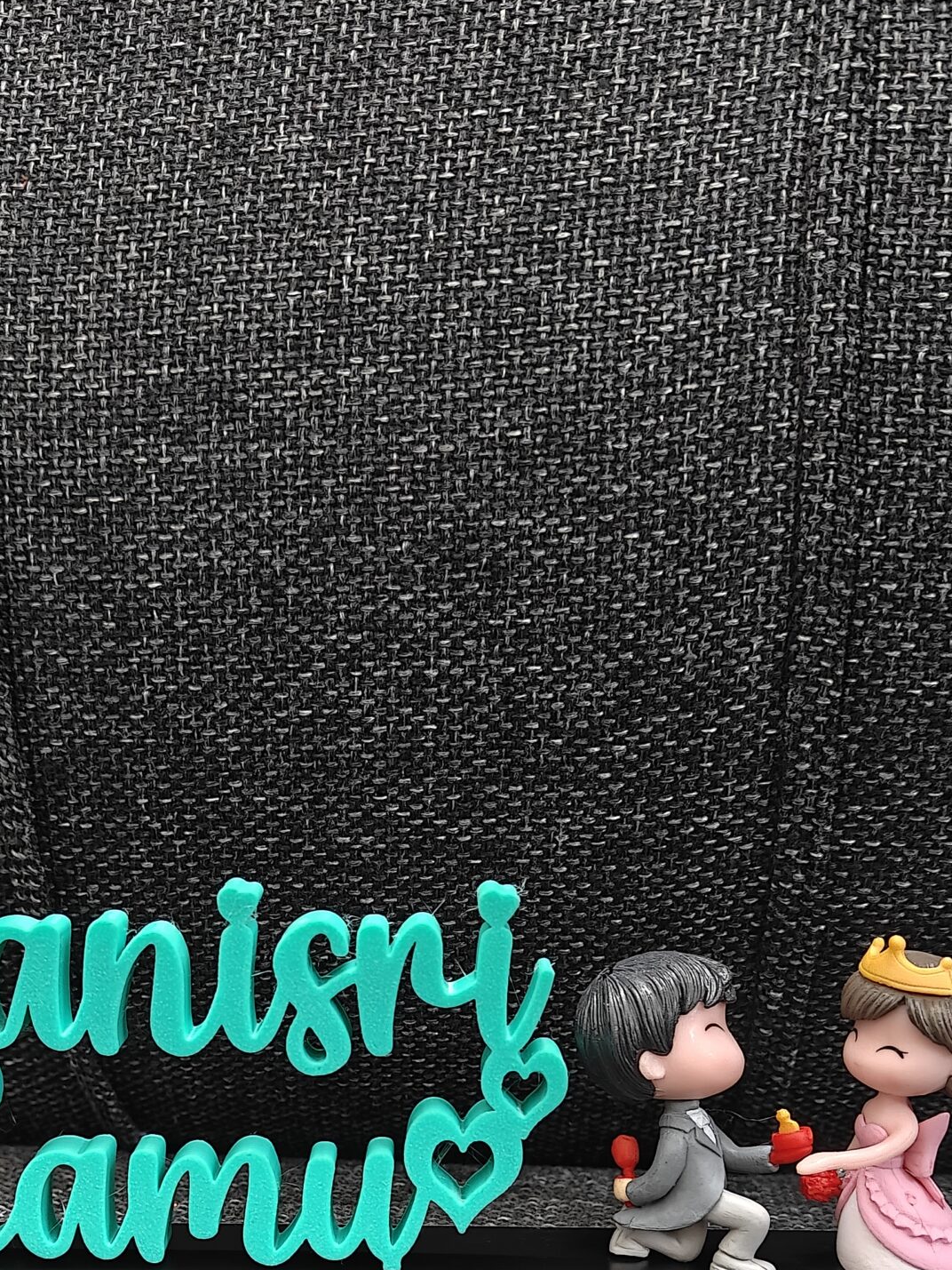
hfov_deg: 33.5
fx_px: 1577
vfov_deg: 41.7
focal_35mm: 43
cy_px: 1042
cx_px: 398
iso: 1250
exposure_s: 1/20
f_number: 1.8
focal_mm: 5.59
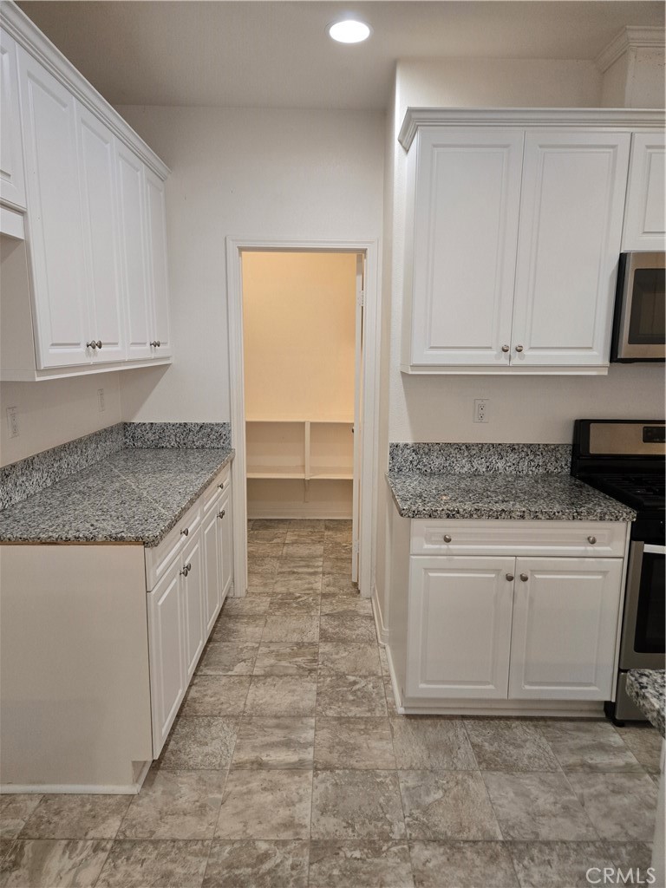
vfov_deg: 73.9
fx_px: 590
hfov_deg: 58.9
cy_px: 444
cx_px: 333
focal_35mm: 23
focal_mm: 5.4
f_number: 1.8
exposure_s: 1/120
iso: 250
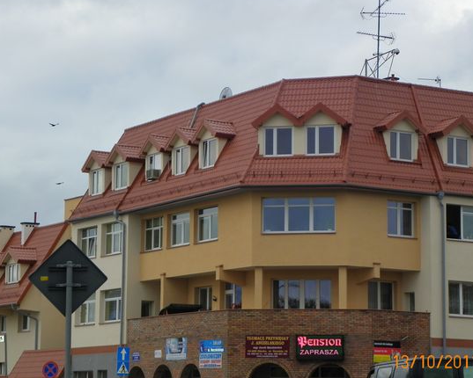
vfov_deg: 14.4
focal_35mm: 107
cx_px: 260
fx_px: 1498
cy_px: 203
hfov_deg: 17.9
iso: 64
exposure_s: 1/400
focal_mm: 16.4
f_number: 4
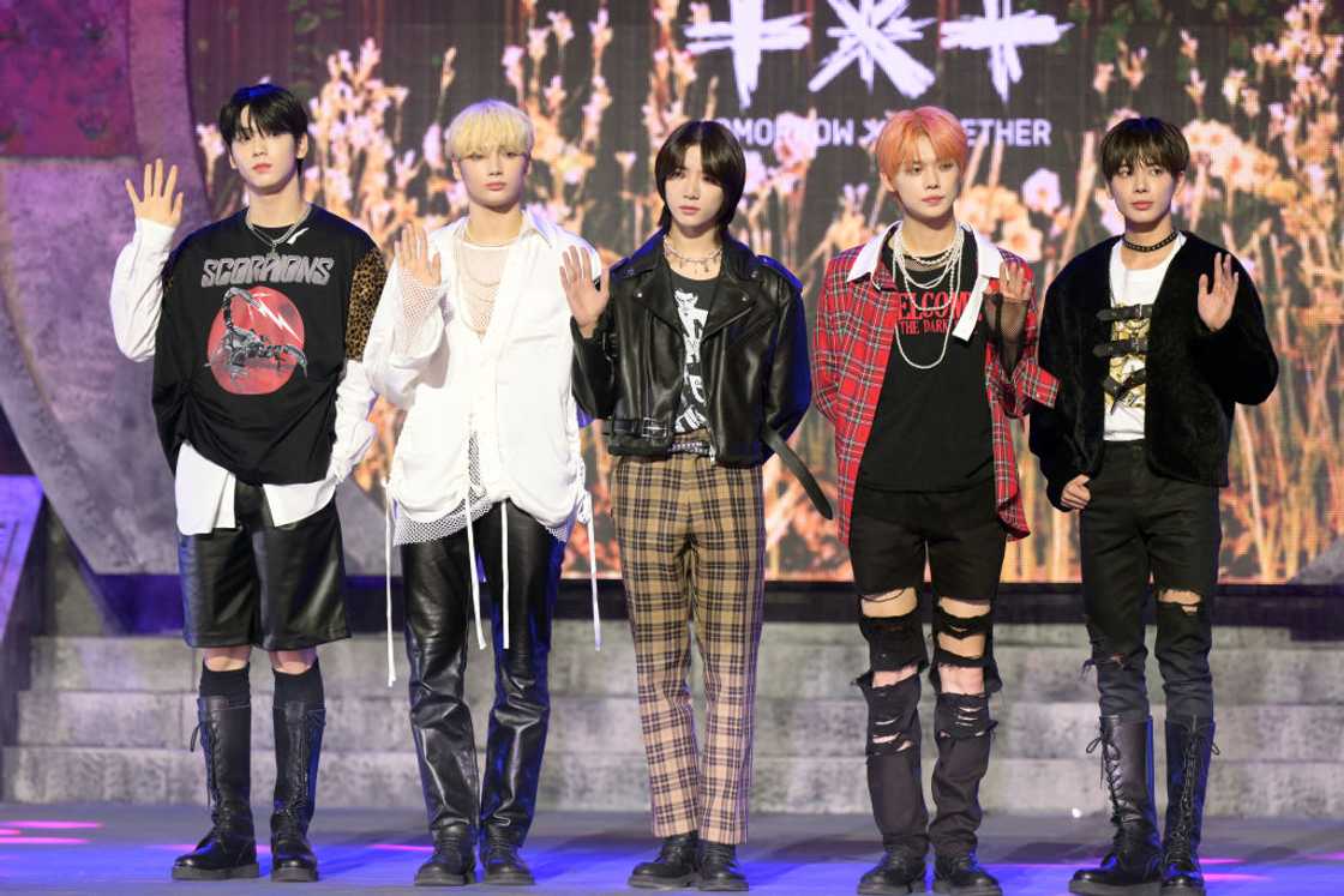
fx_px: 6160
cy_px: 448
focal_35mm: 165
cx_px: 672
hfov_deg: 12.5
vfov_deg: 8.3
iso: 2500
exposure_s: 1/400
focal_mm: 165
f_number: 4
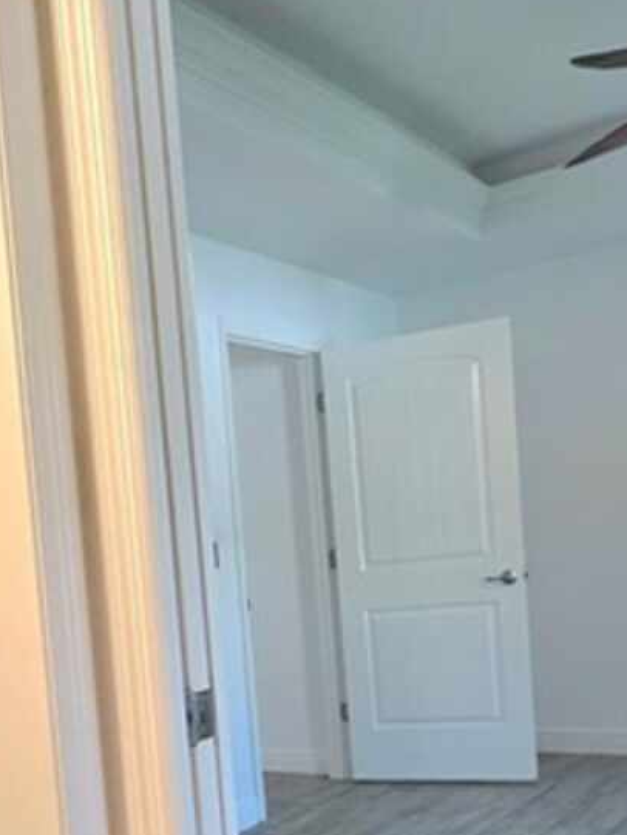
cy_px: 656
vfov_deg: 43.8
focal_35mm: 41
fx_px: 990
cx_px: 59
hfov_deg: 33.3
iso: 250
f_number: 1.9
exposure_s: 1/120
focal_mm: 2.2
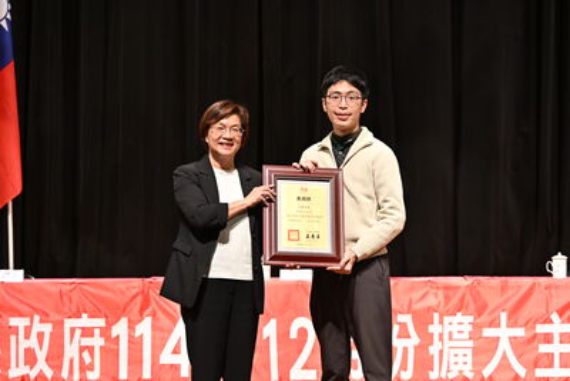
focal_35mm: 140
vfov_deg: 9.8
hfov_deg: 14.6
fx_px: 2217
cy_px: 190
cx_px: 285
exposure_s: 1/80
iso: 2500
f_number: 6.3
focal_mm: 140
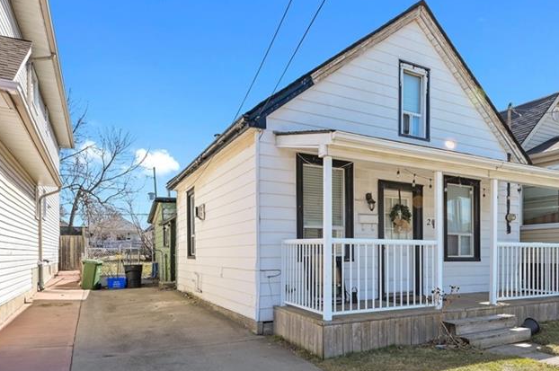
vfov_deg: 45.5
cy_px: 252
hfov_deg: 63.2
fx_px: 434
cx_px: 389
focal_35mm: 28
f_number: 10
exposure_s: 1/160
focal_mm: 17
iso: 100
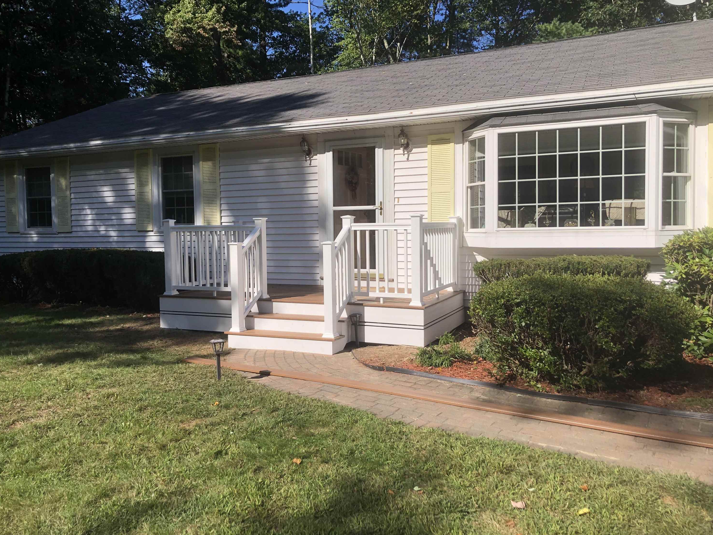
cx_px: 347
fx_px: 597
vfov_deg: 48.2
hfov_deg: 61.6
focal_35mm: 29
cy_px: 262
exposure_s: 1/2315
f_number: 1.8
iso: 20
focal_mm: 3.99
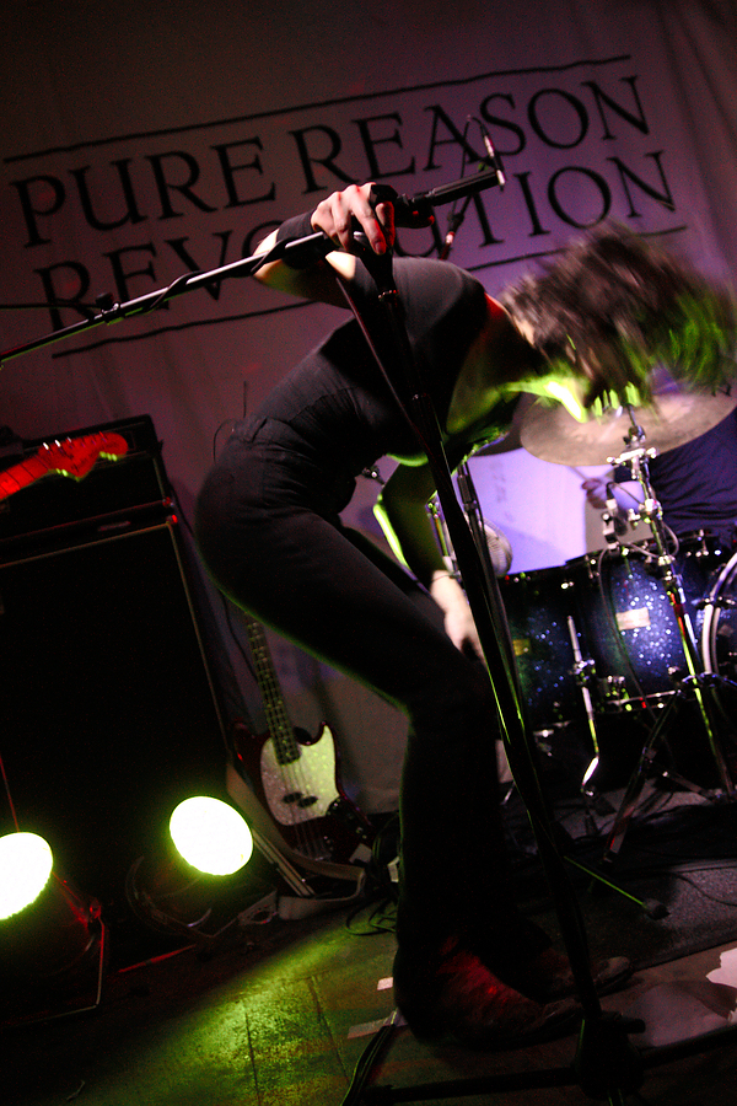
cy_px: 553
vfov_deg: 61.9
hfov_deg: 43.6
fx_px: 921
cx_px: 368
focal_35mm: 30
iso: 800
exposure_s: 1/30
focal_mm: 20
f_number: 2
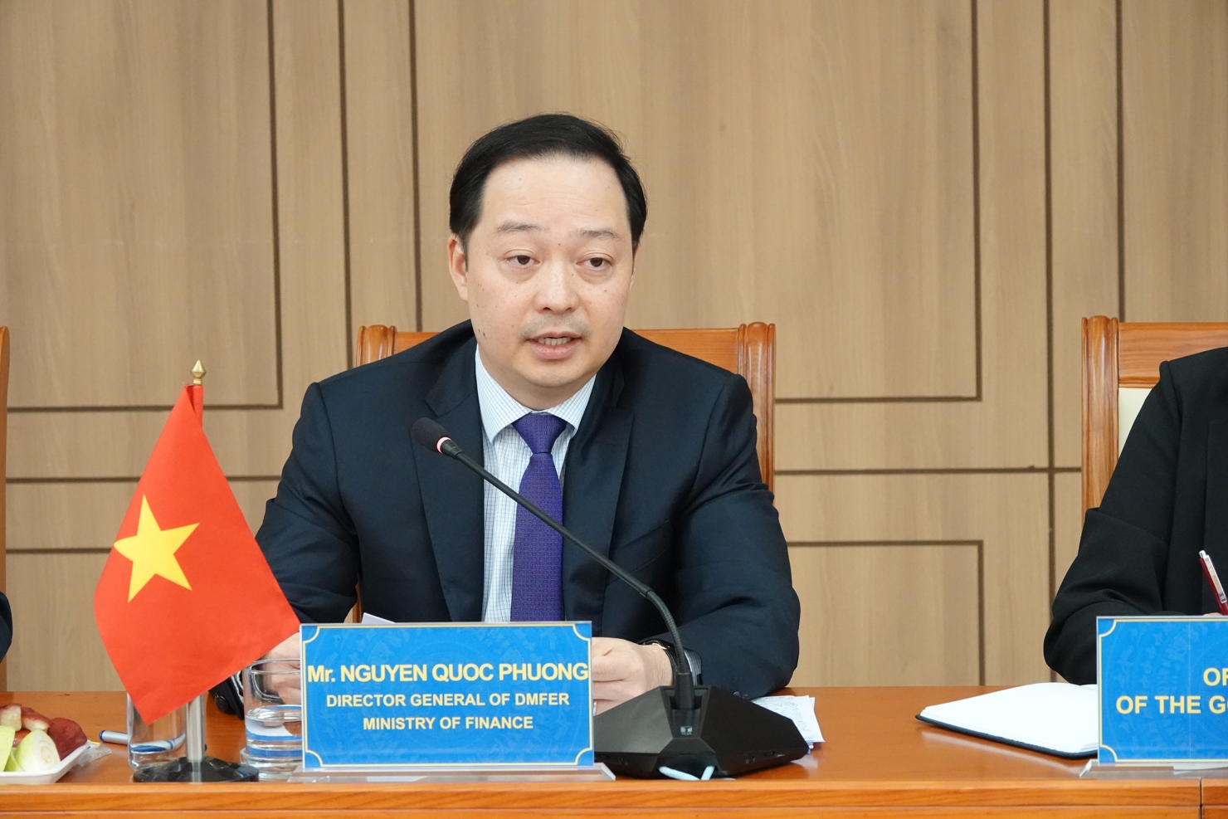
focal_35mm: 127
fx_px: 4332
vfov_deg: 10.8
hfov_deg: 16.1
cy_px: 410
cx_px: 614
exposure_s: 1/250
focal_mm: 46.41
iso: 2000
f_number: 4
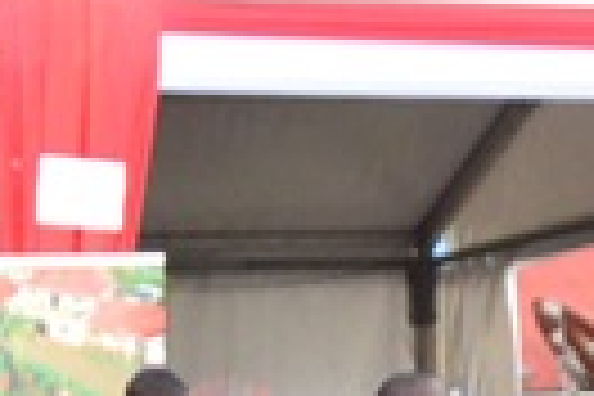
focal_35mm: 288
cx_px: -142
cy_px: 1102
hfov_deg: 7.1
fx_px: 4752
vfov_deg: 4.6
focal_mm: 28
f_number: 5.6
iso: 1600
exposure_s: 1/640
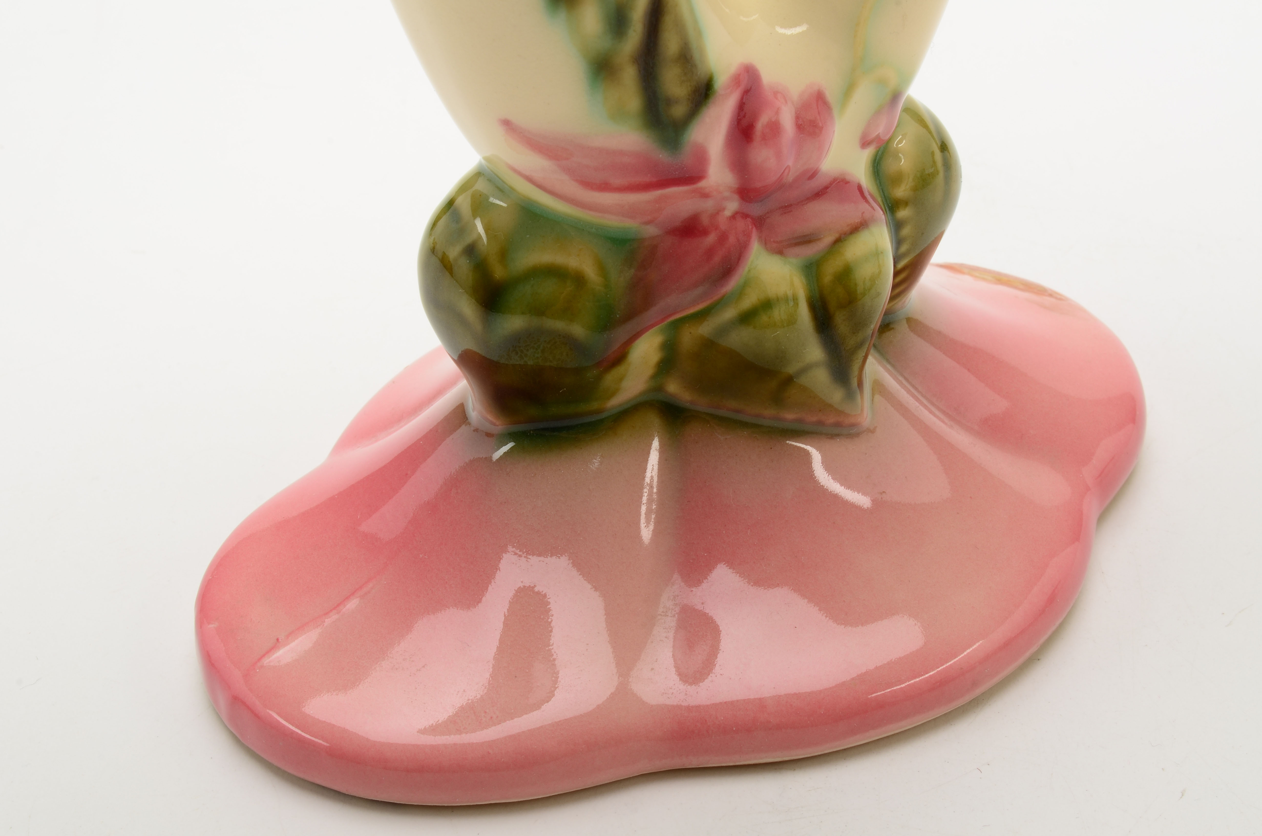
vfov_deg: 18.8
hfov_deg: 28.1
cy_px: 418
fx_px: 2519
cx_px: 631
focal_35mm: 72
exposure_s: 1/160
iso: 100
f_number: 22
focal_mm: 48
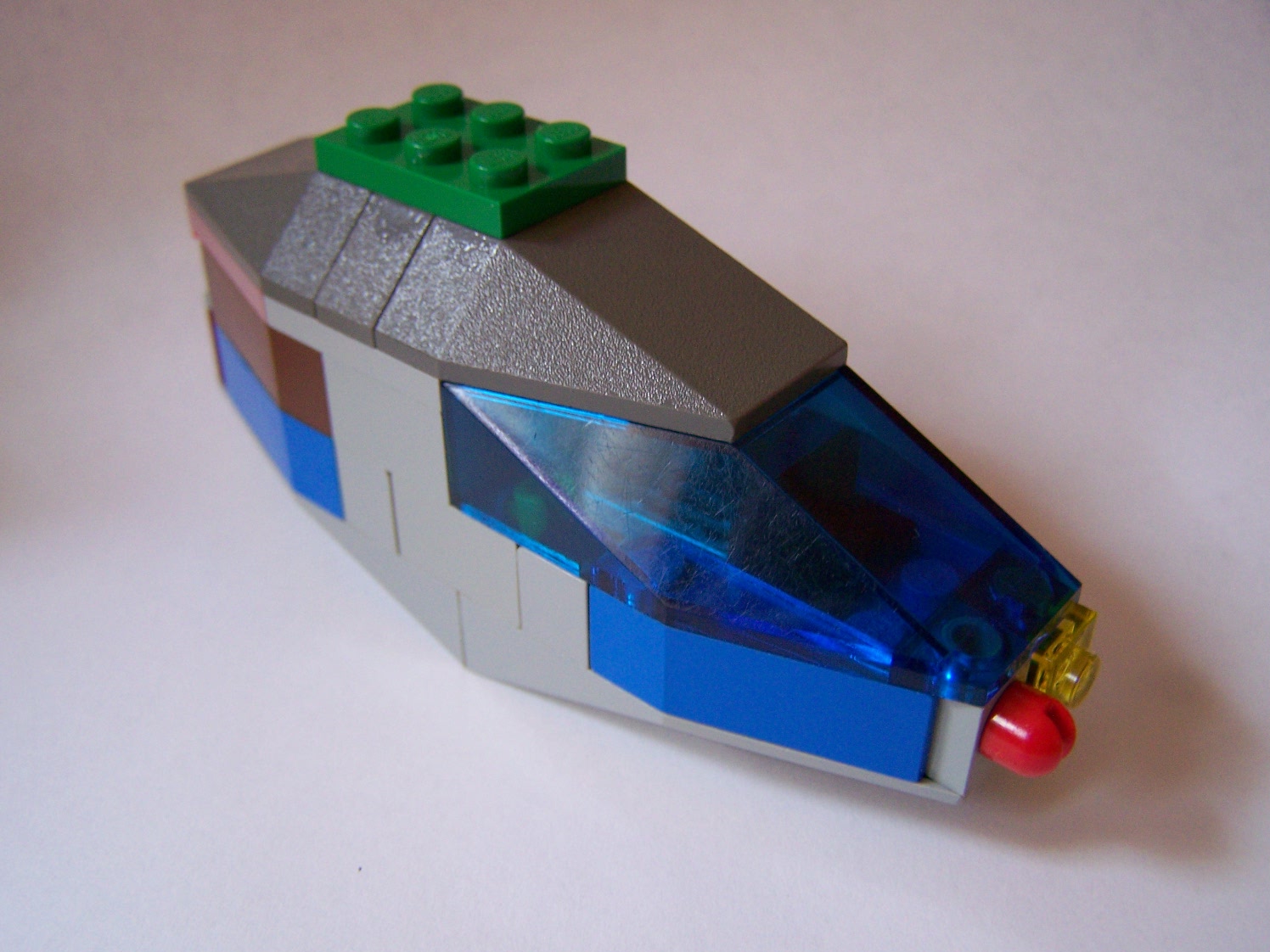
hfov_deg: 49.0
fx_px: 1394
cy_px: 476
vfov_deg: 37.7
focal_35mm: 38
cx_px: 635
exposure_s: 1/13
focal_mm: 6.3
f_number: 2.8
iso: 160
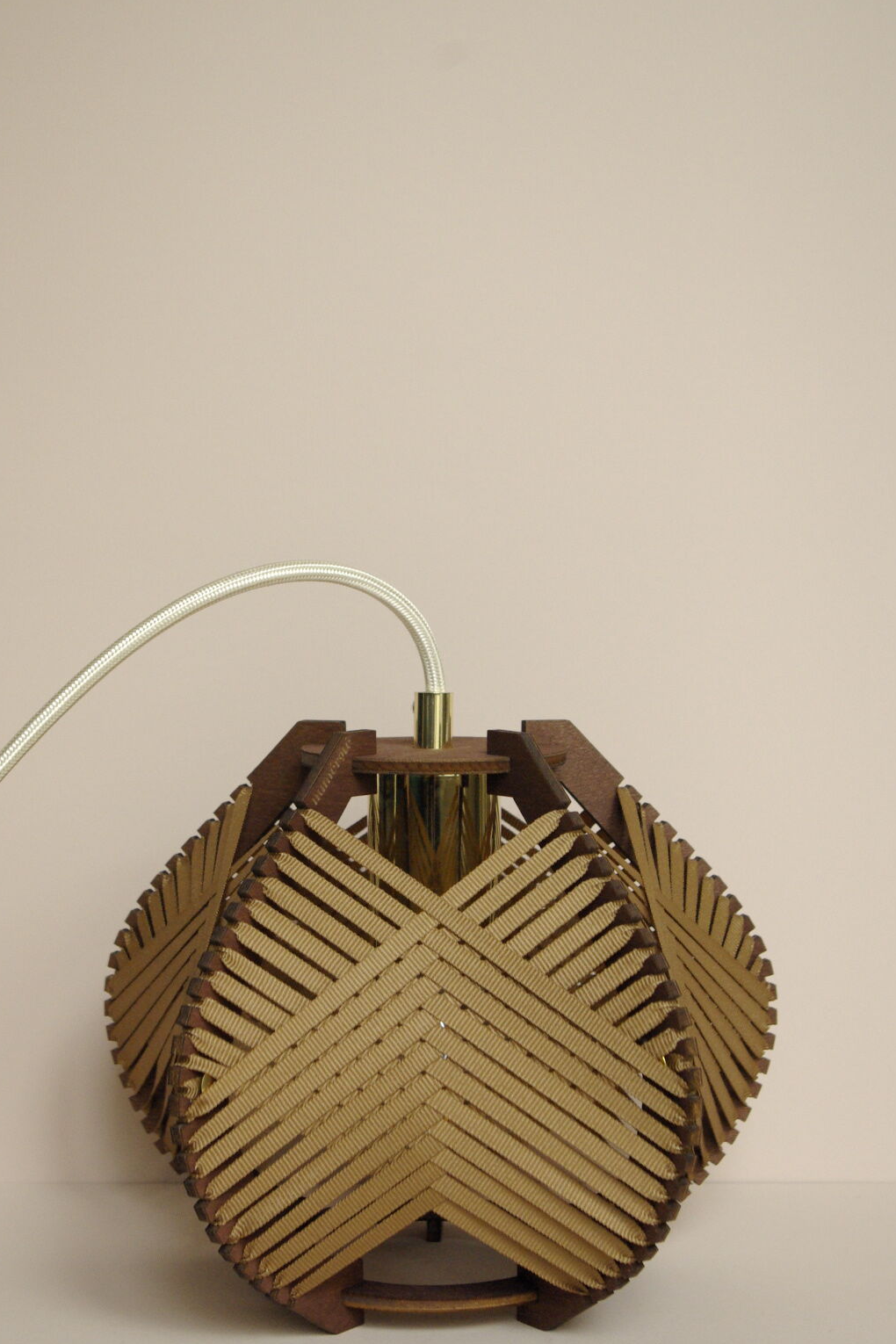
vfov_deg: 32.1
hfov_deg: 21.7
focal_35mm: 63
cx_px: 409
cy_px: 678
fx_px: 2337
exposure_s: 1/100
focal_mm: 35
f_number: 5.6
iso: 1000
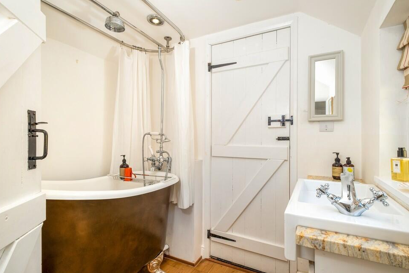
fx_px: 193
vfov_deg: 70.4
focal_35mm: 17
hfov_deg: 93.3
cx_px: 205
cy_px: 144
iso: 200
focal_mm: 10.5
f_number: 7.1
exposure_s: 1/40
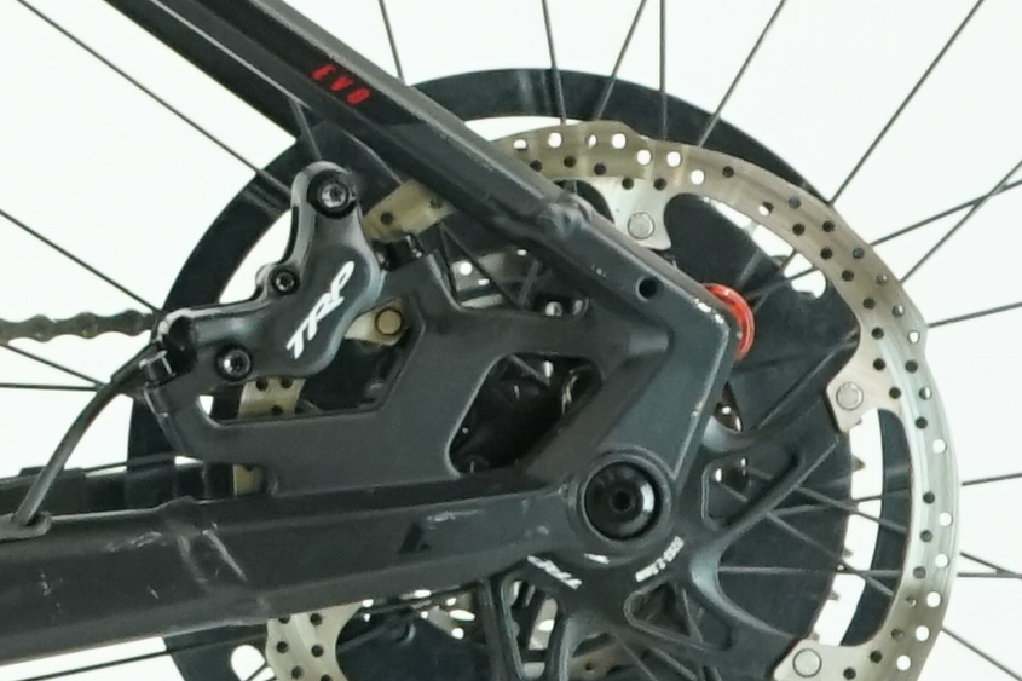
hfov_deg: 5.6
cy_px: -458
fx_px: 10075
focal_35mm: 355
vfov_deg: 3.8
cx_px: -1587
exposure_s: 1/200
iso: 2000
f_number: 5
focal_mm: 50
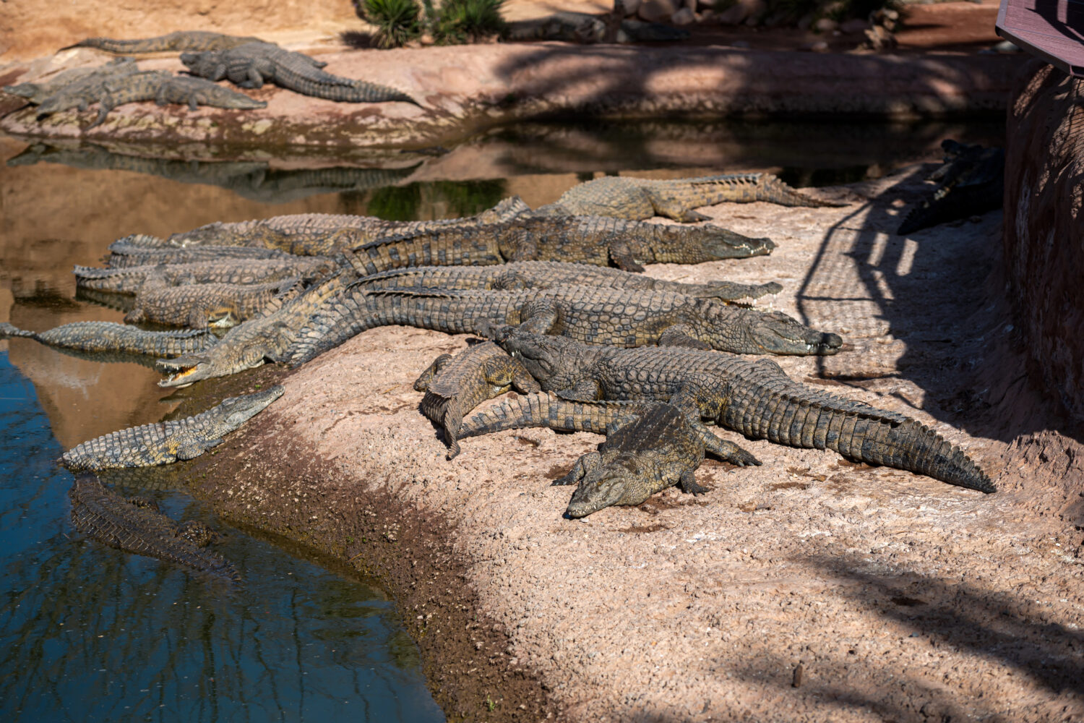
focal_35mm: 95
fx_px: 2860
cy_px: 362
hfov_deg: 21.5
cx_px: 542
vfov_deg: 14.4
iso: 250
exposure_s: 1/3200
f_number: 4.5
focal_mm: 95
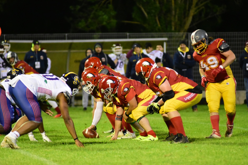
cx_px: 123
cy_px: 83
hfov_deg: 6.8
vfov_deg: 4.5
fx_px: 2087
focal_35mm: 303
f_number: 2.8
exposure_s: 1/320
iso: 8000
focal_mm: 200
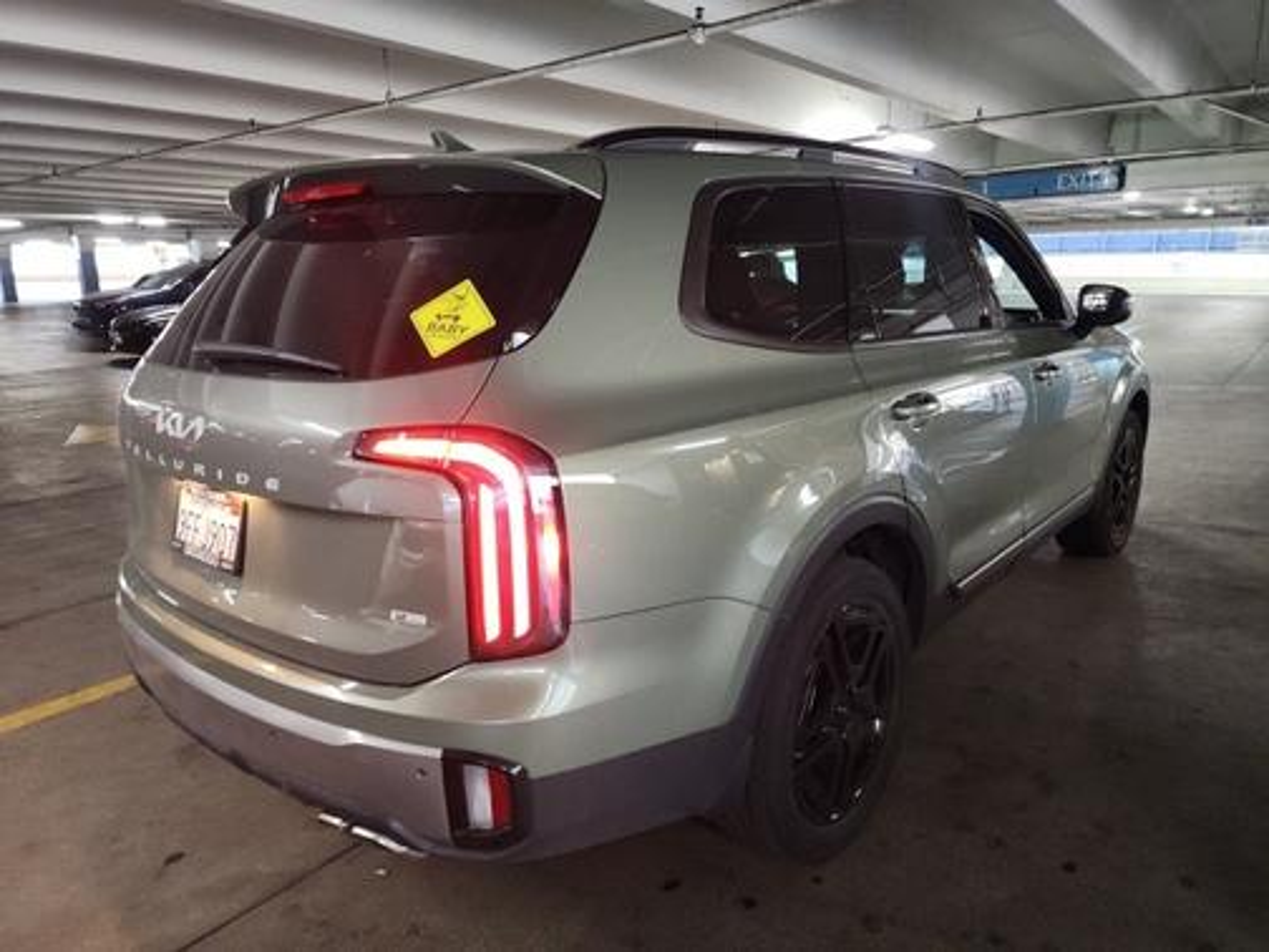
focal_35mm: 23
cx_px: 634
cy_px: 476
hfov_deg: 73.9
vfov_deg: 58.9
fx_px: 843
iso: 948
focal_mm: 6.4
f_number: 1.8
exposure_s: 1/15
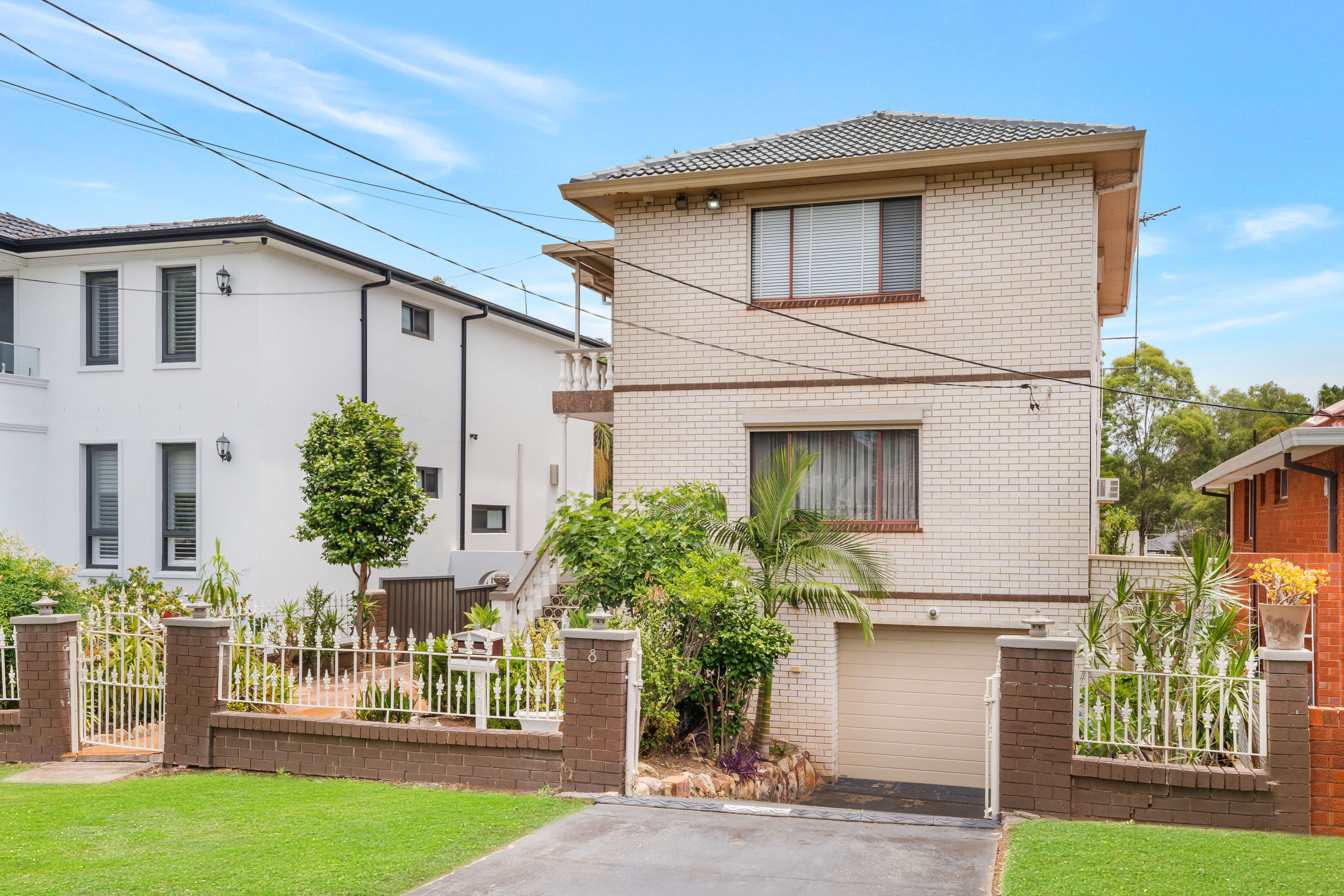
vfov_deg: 58.1
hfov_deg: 79.6
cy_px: 448
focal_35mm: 22
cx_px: 672
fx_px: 806
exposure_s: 1/200
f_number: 11
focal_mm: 21.6
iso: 640
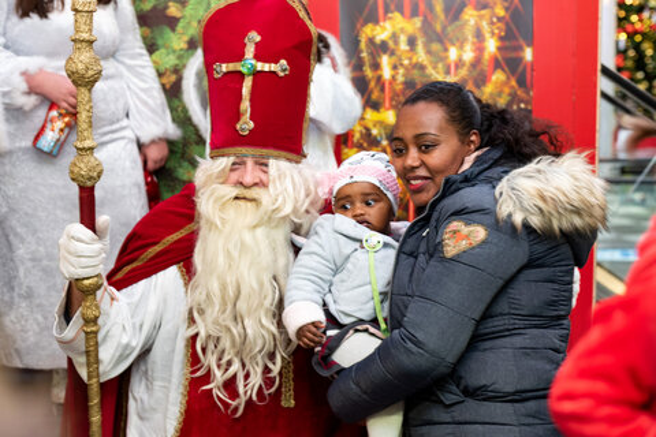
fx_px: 911
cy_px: 218
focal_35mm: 50
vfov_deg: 27.0
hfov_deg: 39.6
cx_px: 328
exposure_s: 1/20
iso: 800
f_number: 4
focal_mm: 50
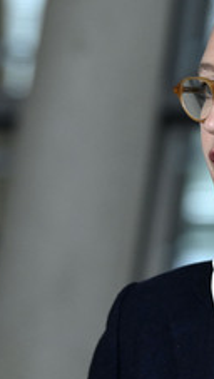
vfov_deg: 8.0
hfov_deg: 4.5
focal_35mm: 270
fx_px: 2719
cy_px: 170
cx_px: 233
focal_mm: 130
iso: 8000
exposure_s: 1/400
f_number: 4
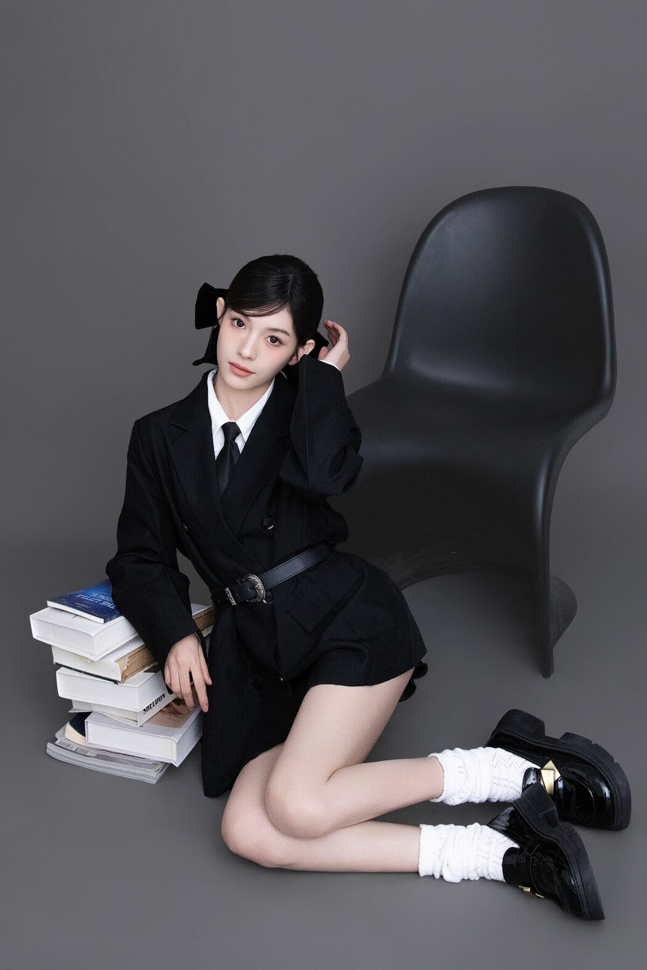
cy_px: 485
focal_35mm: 34
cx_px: 324
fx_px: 917
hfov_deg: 38.9
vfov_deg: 55.8
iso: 3200
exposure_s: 1/40
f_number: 8
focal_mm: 35
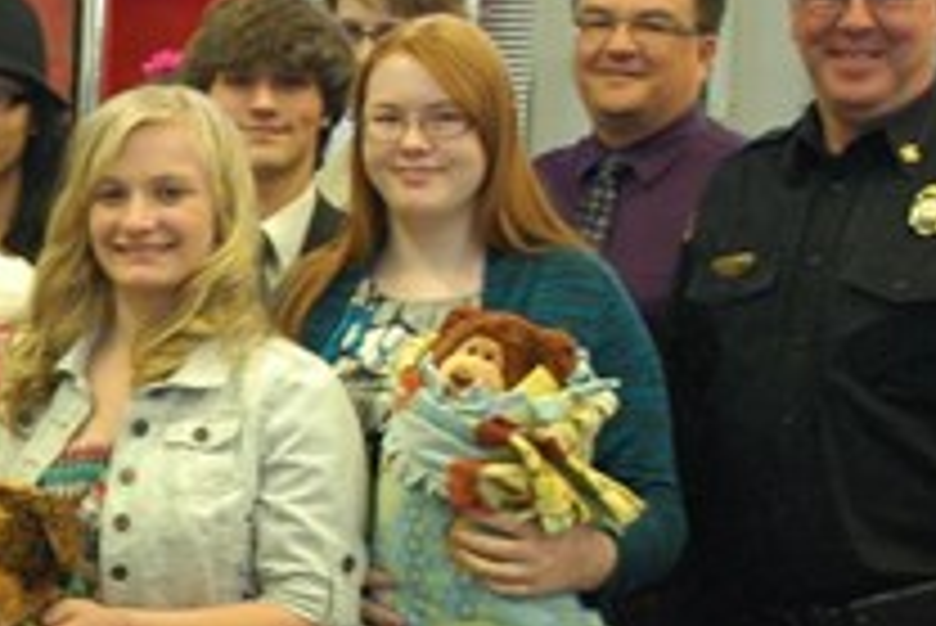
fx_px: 3356
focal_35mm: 129
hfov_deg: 15.0
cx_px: -338
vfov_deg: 10.6
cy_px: 626
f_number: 3.5
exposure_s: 1/25
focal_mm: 28
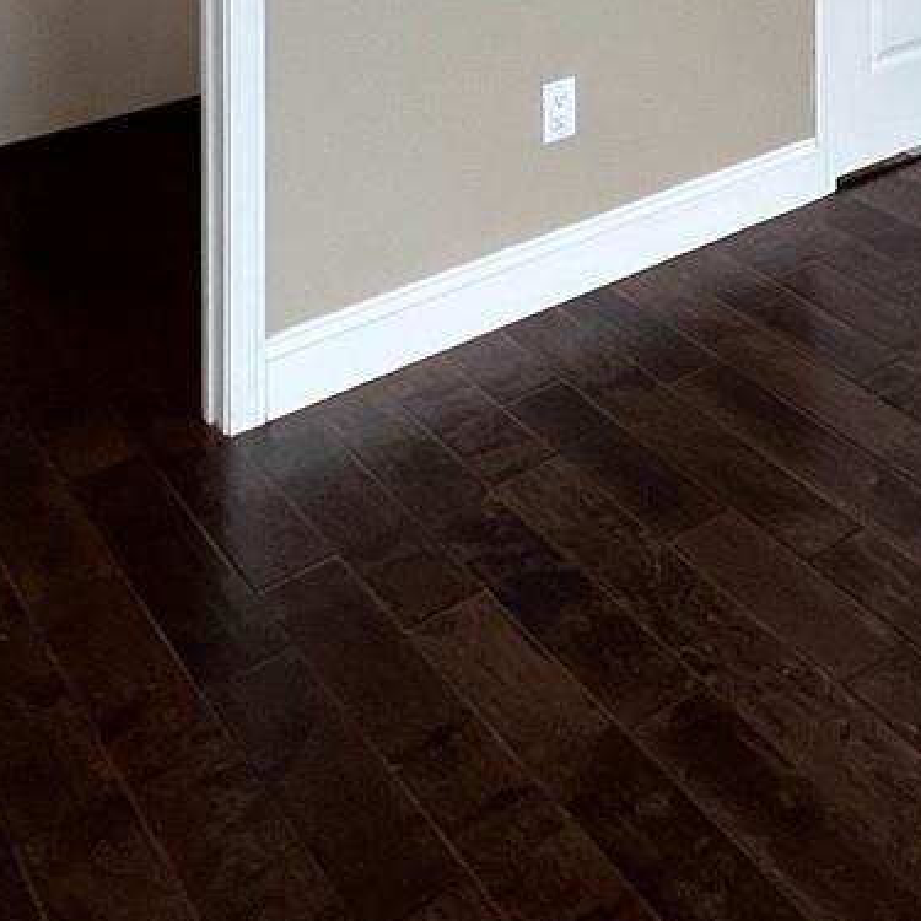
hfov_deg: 31.6
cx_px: 953
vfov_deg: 25.6
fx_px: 1475
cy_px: -476
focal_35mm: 49
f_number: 1.8
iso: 200
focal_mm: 1.57
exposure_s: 1/120
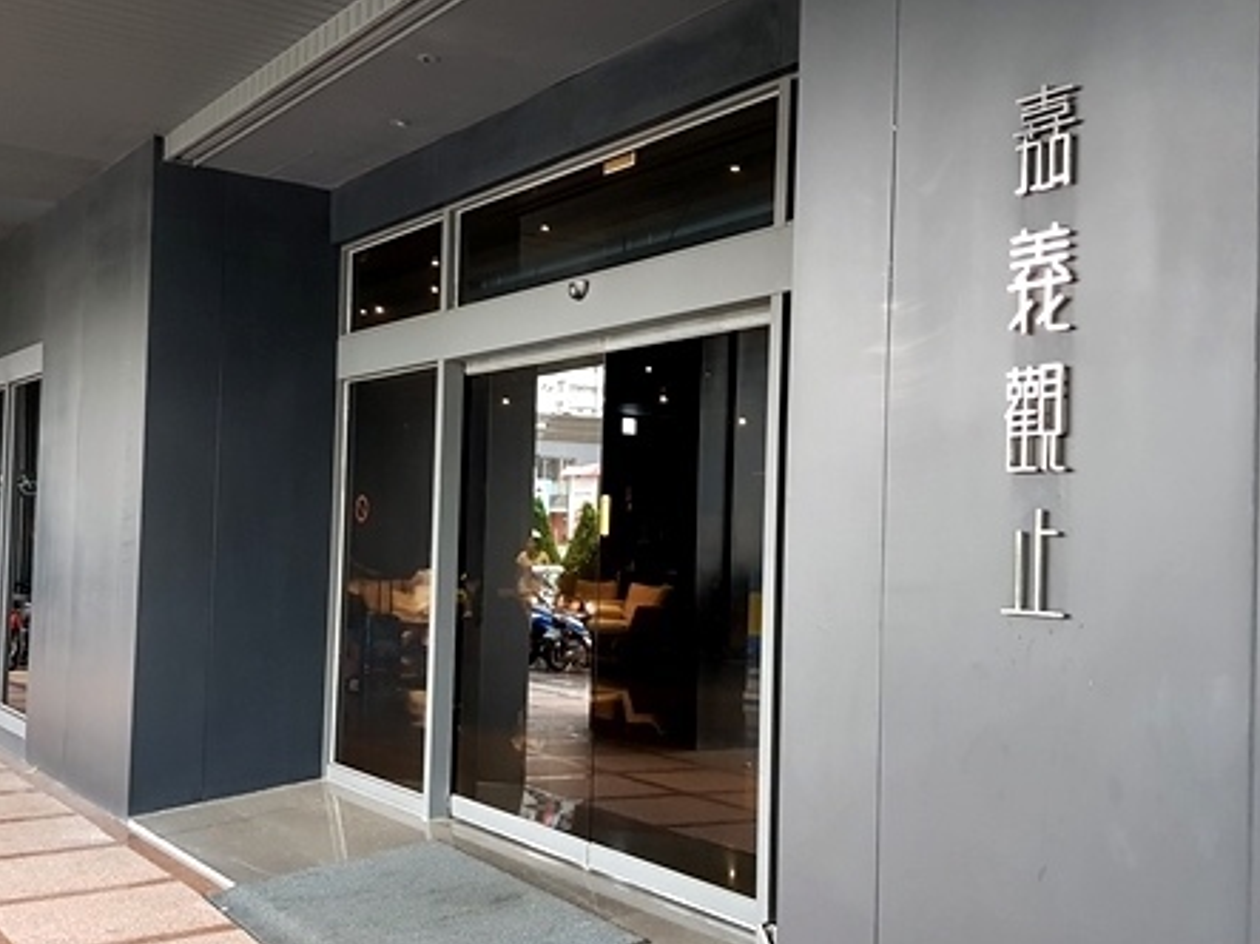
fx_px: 1346
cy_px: 508
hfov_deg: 49.7
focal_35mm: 37
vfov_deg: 38.6
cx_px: 481
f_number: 1.7
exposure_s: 1/14
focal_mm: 4.3
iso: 200
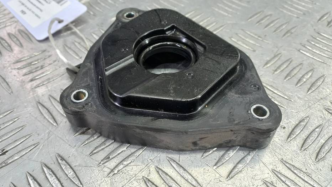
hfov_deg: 64.3
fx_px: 264
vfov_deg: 38.8
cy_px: 74
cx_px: 160
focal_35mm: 30
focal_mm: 4.6
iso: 125
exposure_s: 1/50
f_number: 1.8
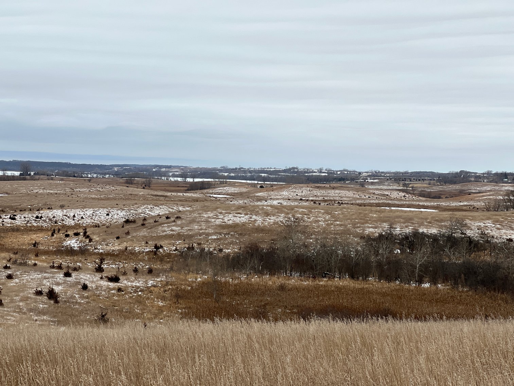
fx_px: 1143
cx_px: 257
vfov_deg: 19.1
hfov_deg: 25.3
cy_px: 193
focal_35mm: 77
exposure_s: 1/827
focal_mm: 9
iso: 32
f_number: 2.8
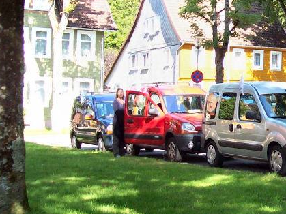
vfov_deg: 16.8
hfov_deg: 21.7
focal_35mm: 88
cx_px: 266
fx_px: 727
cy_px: 104
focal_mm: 6
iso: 80
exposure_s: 1/161
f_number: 2.7
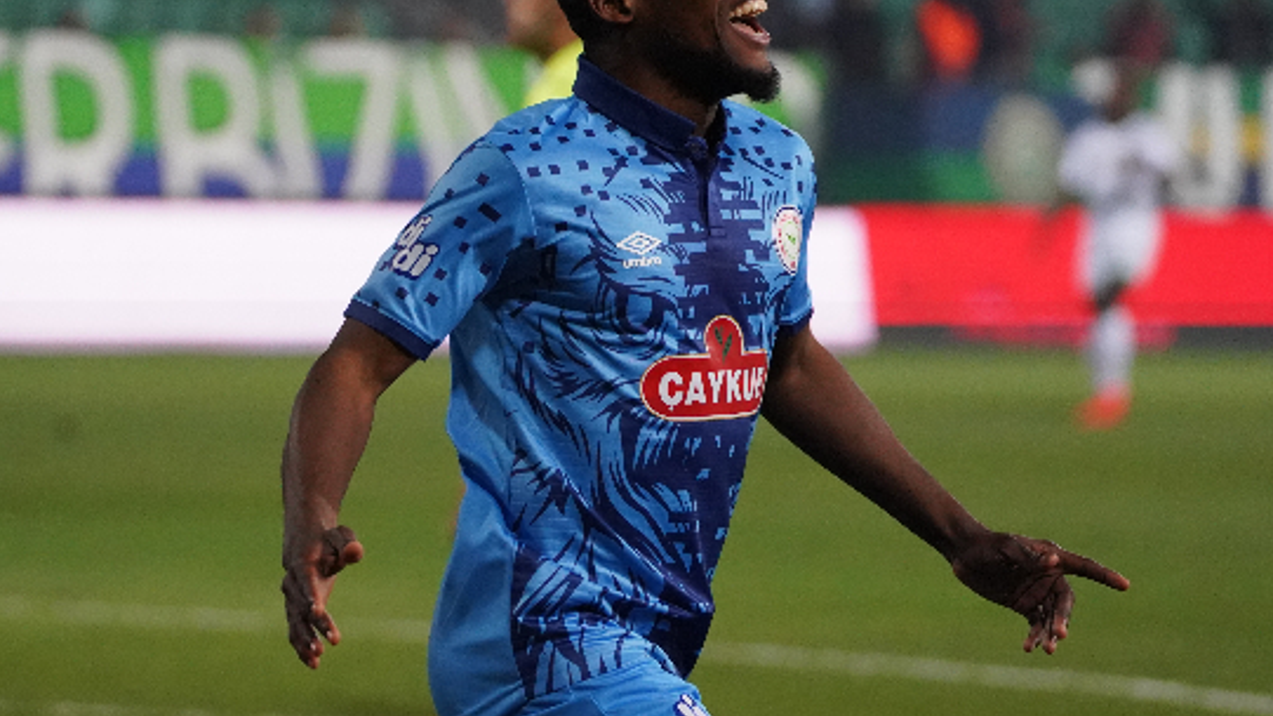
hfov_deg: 5.6
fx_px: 13060
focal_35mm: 387
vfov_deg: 3.1
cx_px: 421
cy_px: 416
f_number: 5.6
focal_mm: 250
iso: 8000
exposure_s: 1/2000
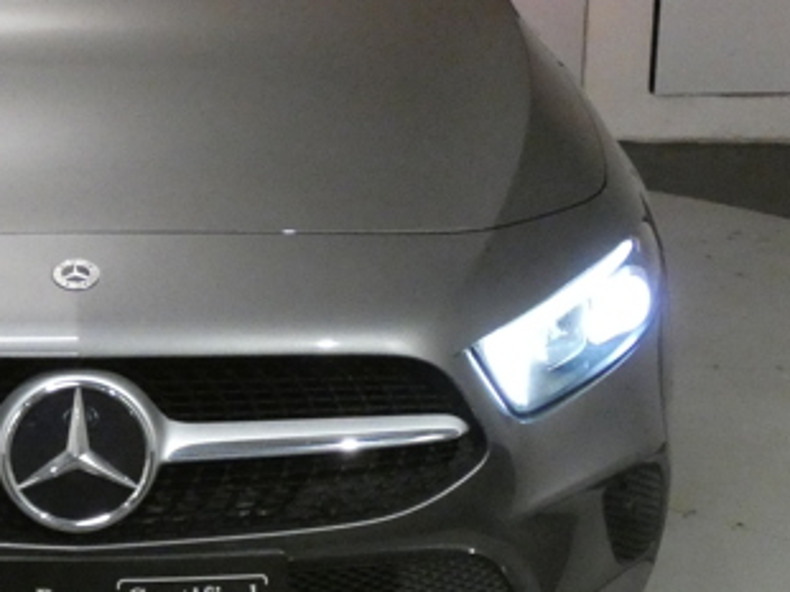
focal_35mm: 93
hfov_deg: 20.7
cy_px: 342
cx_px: 87
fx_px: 2121
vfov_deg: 15.9
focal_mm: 6.5
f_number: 3.5
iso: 1600
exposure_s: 1/125
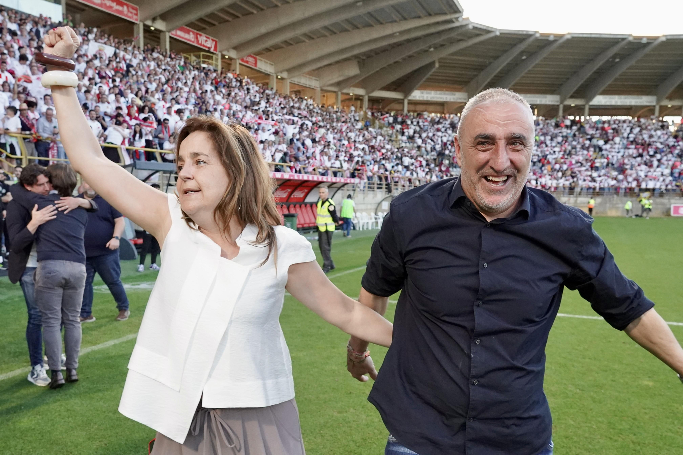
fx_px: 455
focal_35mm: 24
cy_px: 228
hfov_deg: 73.7
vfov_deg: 53.1
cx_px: 342
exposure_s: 1/500
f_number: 6.3
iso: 4000
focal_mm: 24
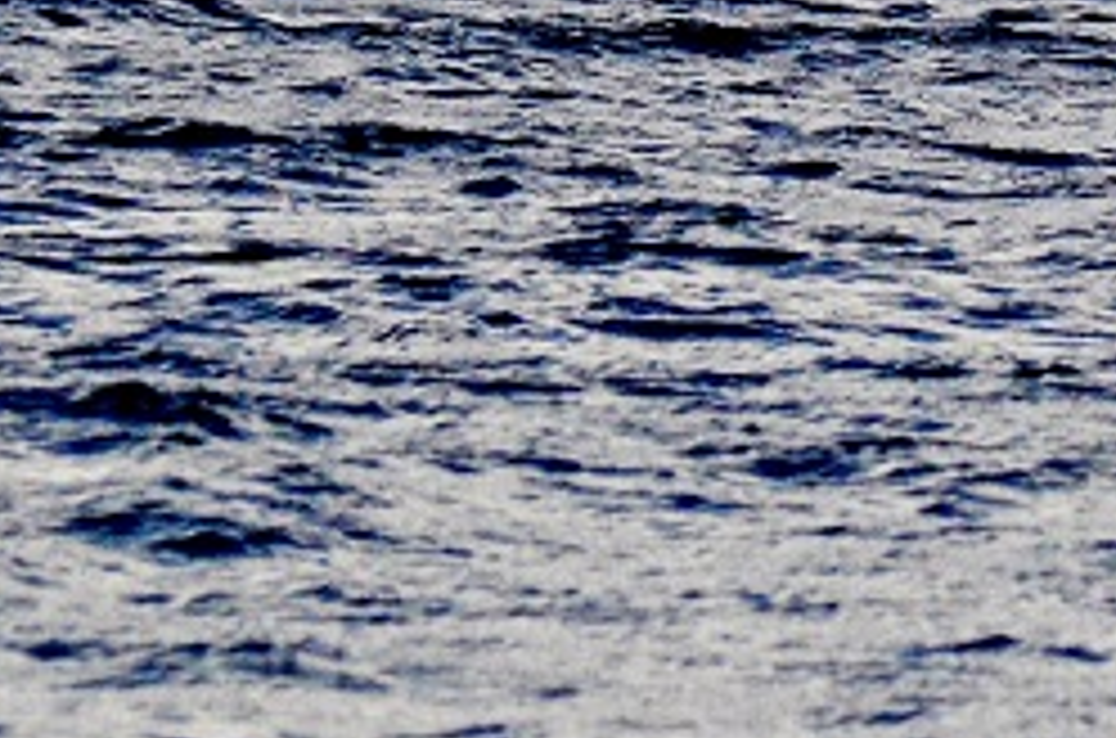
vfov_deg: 1.9
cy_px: -727
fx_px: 21676
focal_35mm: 701
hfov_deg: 2.9
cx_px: 1775
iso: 3600
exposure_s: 1/8000
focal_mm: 116
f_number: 4.8
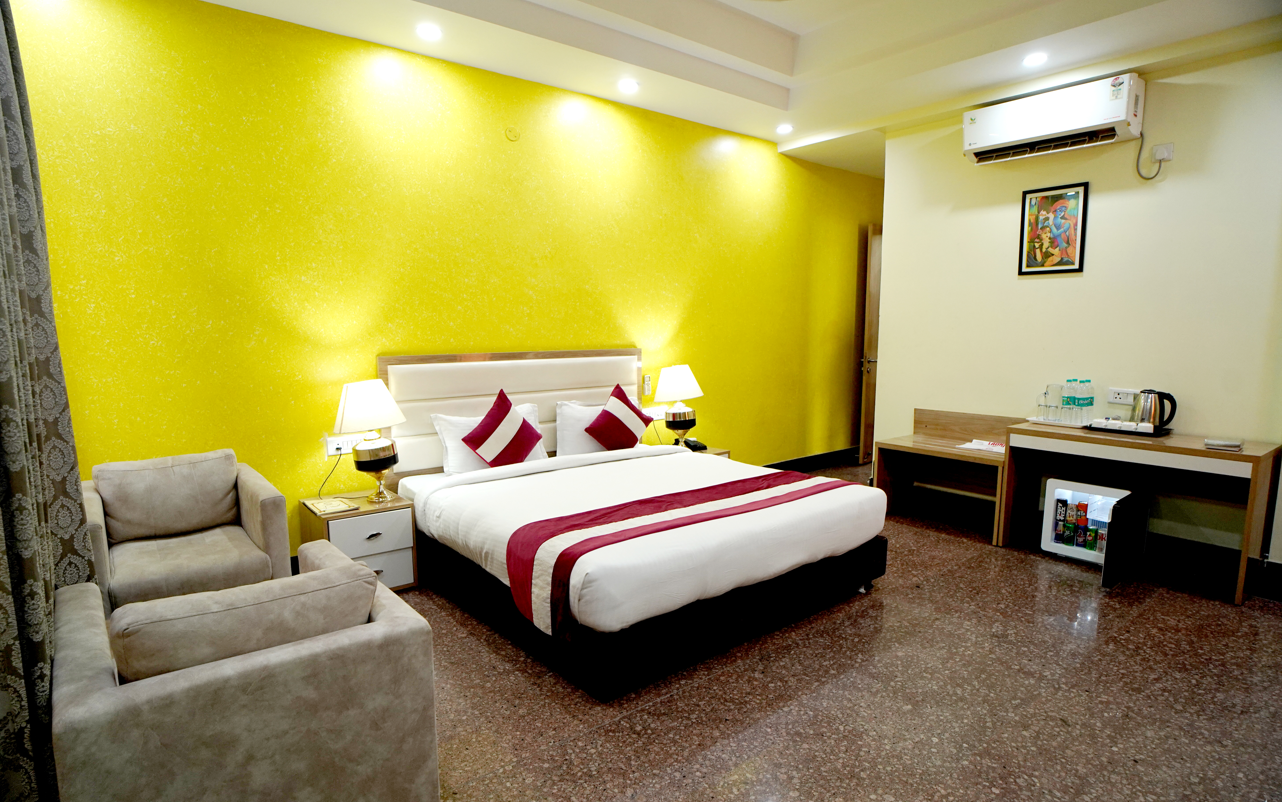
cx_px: 648
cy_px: 425
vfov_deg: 62.2
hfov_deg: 88.0
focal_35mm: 19
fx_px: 664
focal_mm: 18
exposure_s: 1/125
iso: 1000
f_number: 4
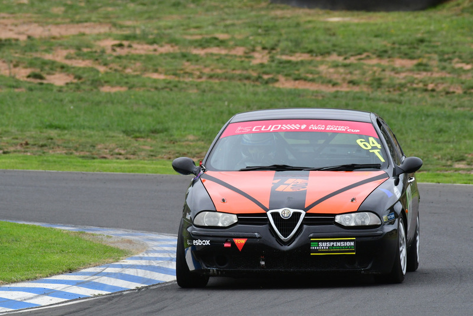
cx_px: 236
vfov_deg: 1.8
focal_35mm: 750
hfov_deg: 2.7
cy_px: 158
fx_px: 9857
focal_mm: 500
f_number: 11
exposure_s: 1/640
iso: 1250
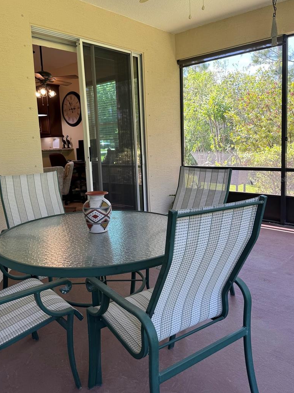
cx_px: 131
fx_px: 317
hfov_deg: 49.6
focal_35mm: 28
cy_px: 179
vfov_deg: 63.4
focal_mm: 6.76
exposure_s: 1/132
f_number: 1.78
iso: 64
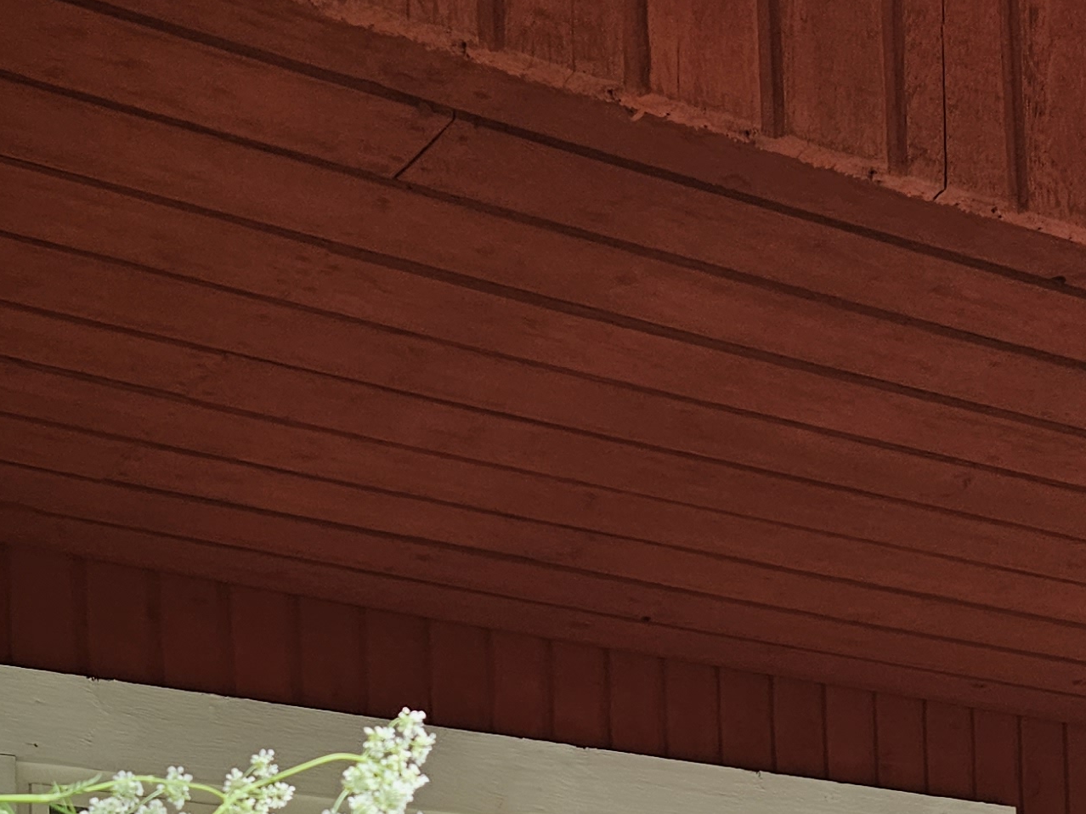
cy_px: 1215
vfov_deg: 18.2
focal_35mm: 72
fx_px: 2258
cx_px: 481
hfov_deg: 27.0
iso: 40
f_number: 1.8
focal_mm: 5.4
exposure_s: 1/180
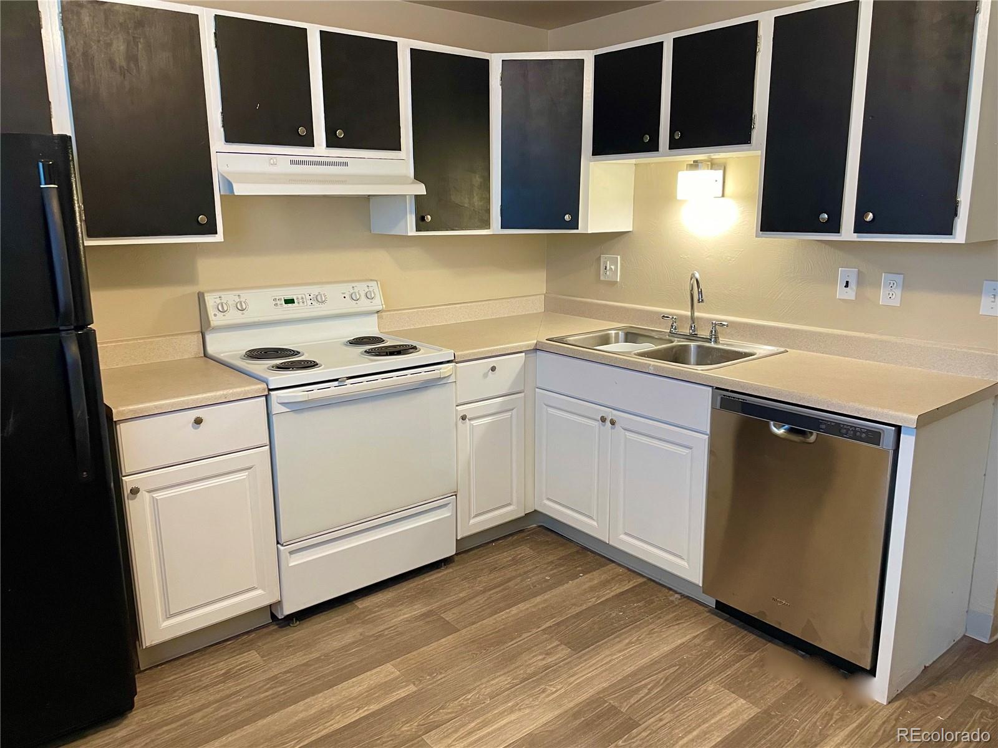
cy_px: 374
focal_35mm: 26
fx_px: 750
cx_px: 499
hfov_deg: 67.3
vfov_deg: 53.1
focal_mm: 4.2
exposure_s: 1/60
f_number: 1.6
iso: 200
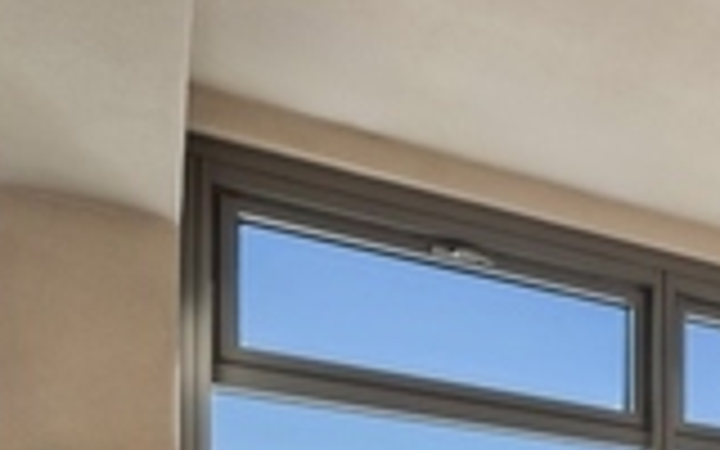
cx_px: 1120
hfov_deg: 25.4
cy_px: 770
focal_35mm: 57
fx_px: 1118
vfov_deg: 18.6
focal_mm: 14
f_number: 13
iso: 100
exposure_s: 1/20
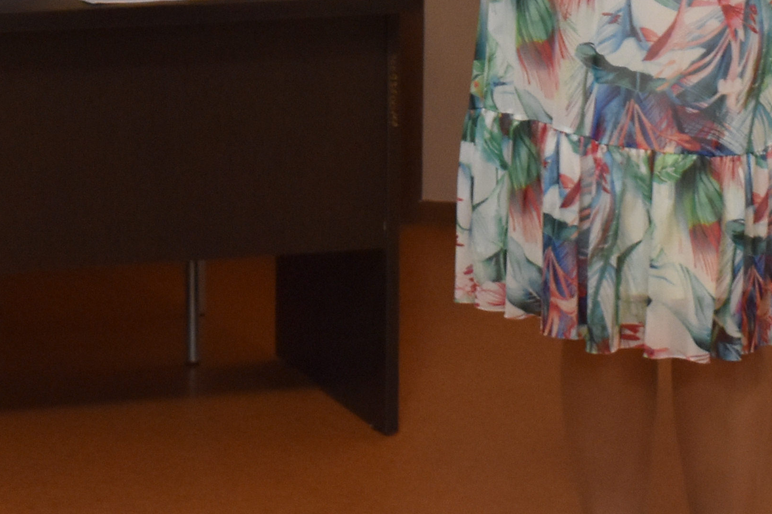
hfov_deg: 12.0
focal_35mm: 172
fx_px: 3684
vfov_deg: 7.7
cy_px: -398
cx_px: 485
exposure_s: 1/60
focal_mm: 31
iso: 1400
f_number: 5
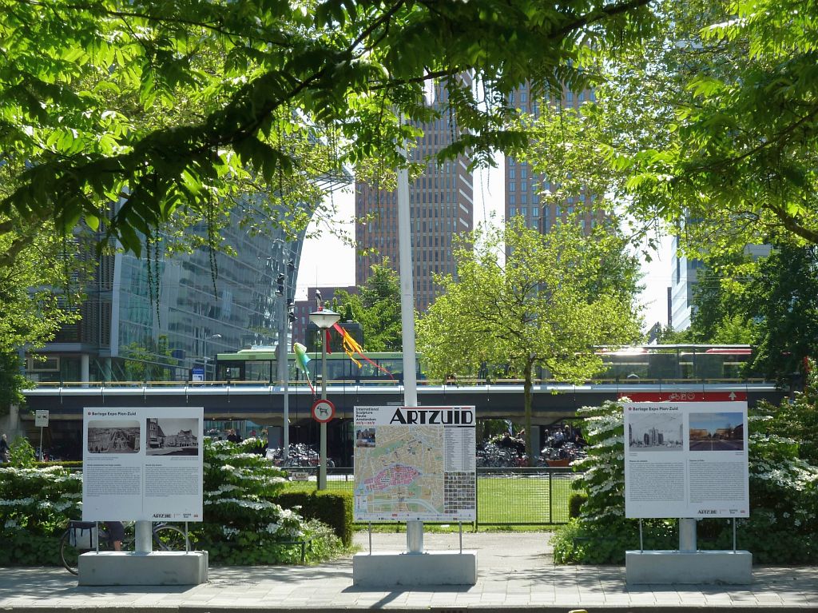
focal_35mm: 104
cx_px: 409
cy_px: 306
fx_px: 2456
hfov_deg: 18.9
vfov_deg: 14.2
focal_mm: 17
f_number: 4.3
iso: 80
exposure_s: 1/200
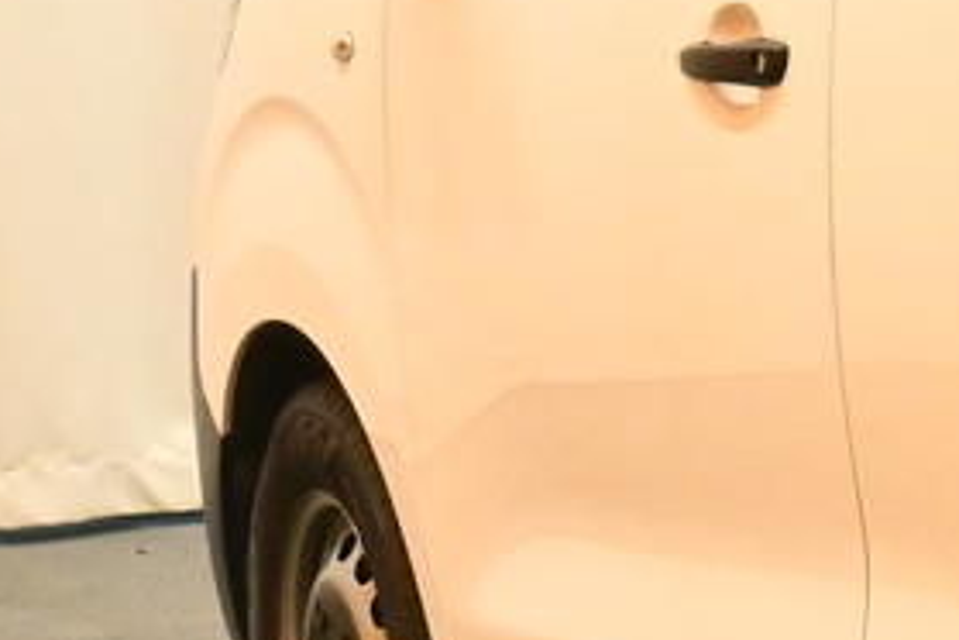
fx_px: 4993
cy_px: 237
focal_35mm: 187
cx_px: 2475
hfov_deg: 9.5
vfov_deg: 7.3
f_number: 11
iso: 4000
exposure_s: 1/30
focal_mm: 21.5
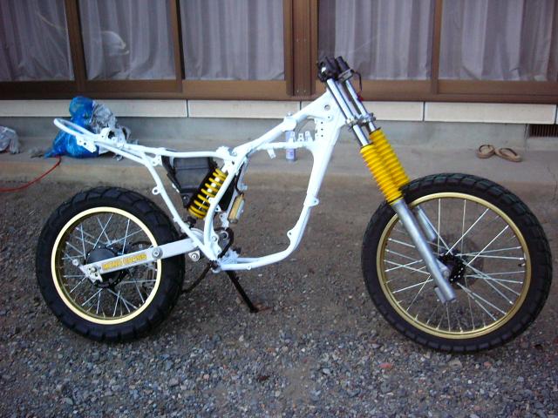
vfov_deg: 40.7
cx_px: 279
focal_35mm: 35
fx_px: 564
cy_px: 209
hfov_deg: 52.6
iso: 200
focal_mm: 5.8
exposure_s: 1/15
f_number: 2.8
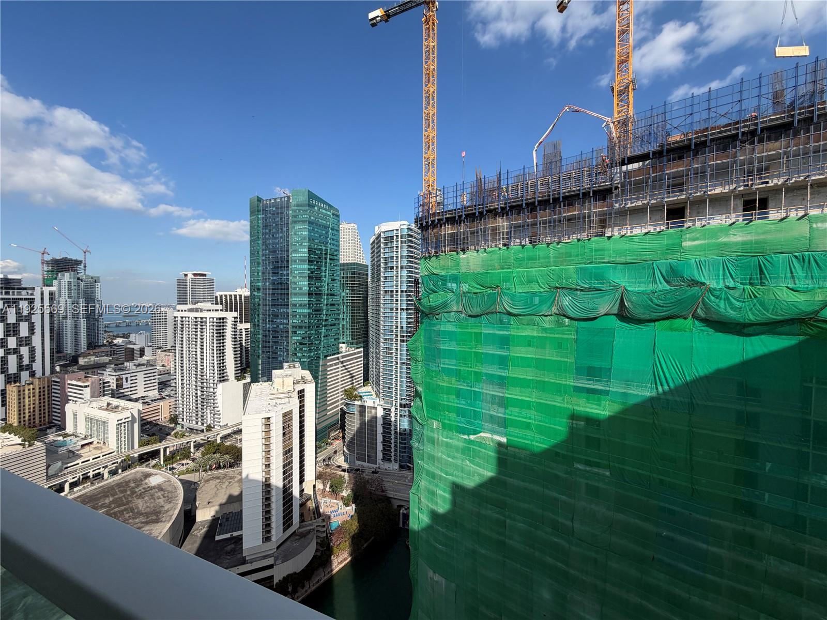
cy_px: 310
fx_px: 334
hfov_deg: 102.1
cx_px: 414
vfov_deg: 85.7
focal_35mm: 14
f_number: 2.2
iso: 20
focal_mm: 2.22
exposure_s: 1/942
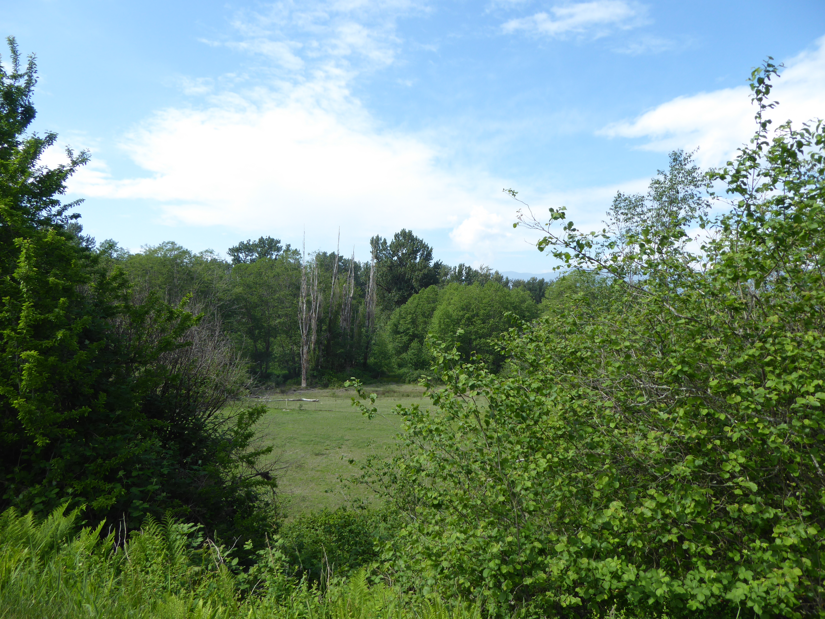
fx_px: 572
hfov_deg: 71.6
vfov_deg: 56.8
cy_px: 310
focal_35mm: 24
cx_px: 412
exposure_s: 1/500
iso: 80
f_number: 3.3
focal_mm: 4.3
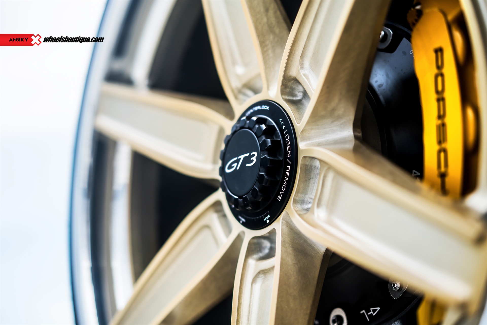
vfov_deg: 24.6
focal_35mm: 55
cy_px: 162
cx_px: 244
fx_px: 744
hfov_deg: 36.2
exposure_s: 1/640
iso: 125
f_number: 2
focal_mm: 55
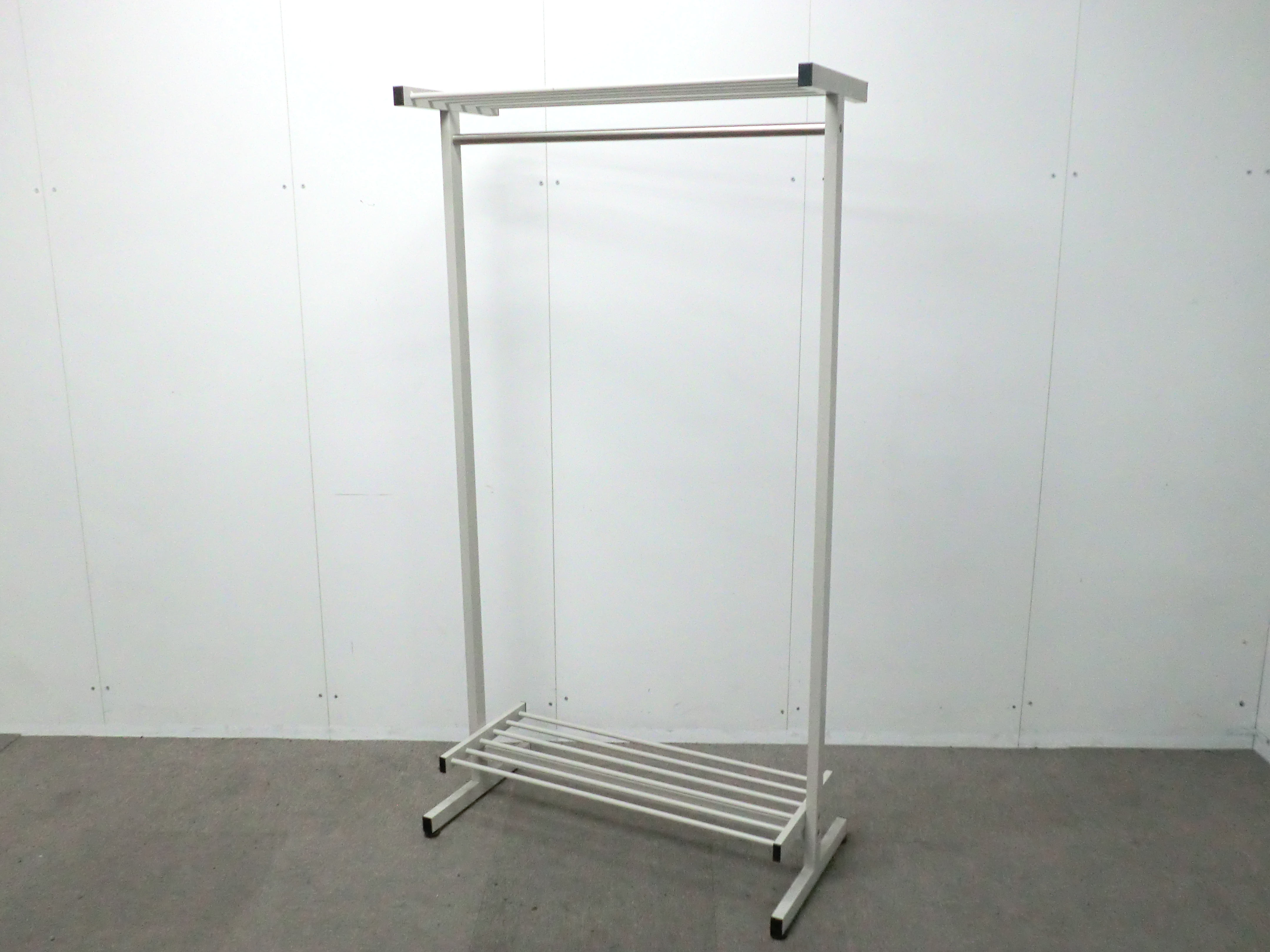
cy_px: 476
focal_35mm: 32
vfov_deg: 44.2
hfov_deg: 56.8
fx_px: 1174
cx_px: 635
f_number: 3.5
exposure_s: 1/60
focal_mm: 5.8
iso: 640
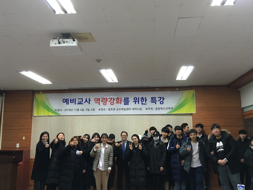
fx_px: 234
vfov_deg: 44.2
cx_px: 133
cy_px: 96
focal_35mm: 32
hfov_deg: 56.8
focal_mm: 4.15
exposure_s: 1/30
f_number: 2.2
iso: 100
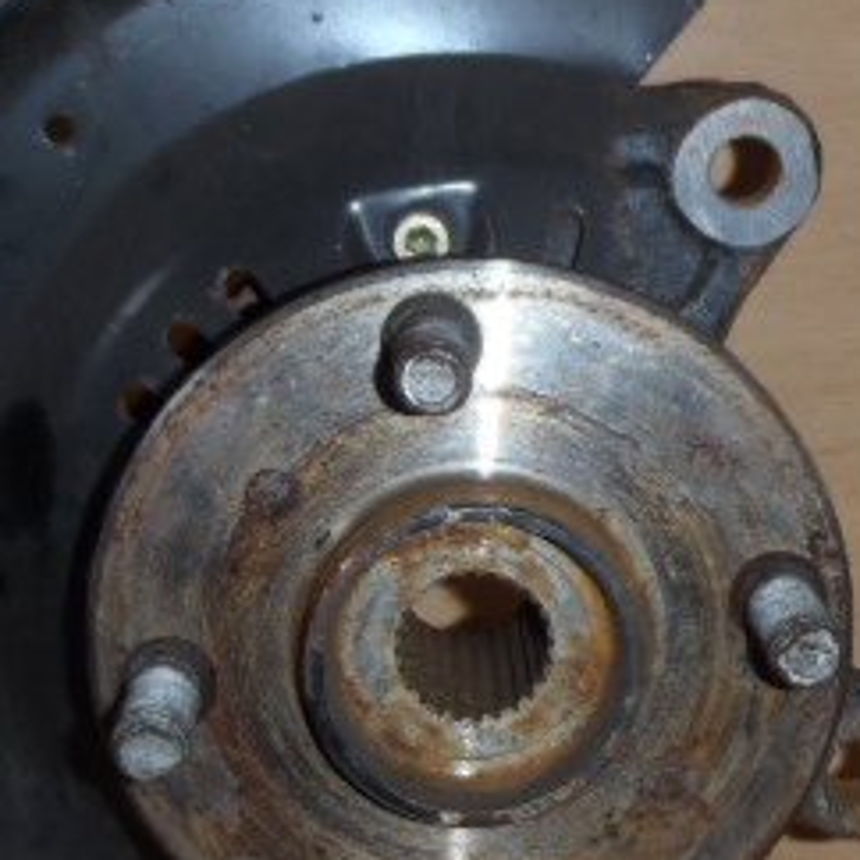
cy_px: 437
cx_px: 512
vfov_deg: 19.5
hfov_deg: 19.5
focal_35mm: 89
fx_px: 2502
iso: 100
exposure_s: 1/40
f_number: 4.6
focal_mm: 6.83
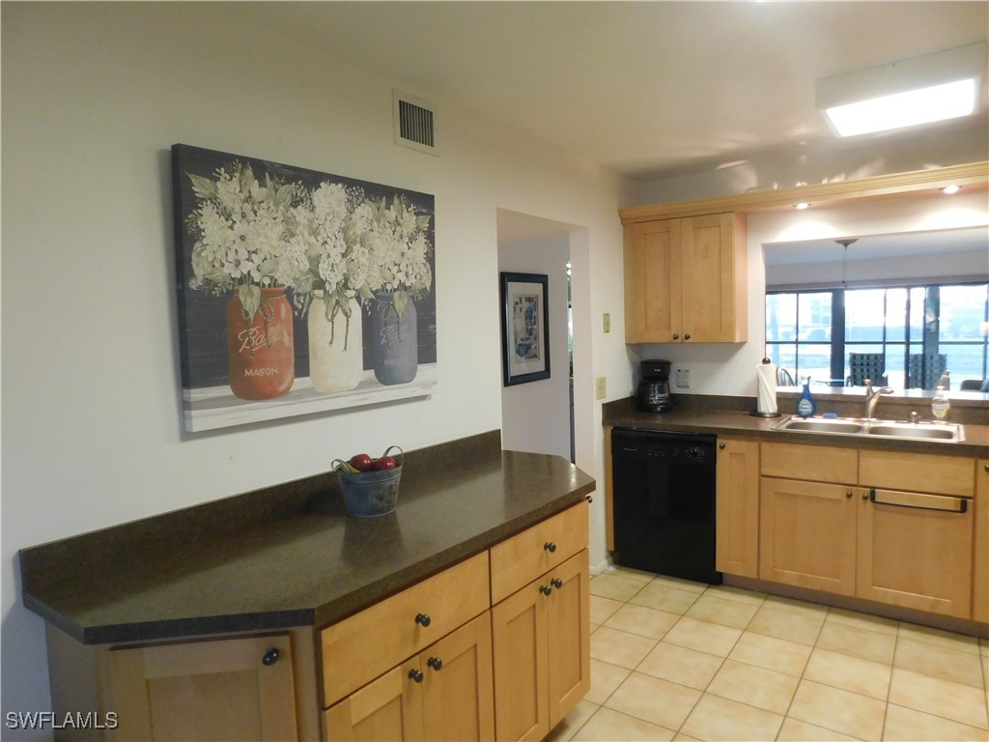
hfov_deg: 73.9
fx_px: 657
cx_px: 494
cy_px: 371
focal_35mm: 23
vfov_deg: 58.9
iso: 400
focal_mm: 4
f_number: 3
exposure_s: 1/20
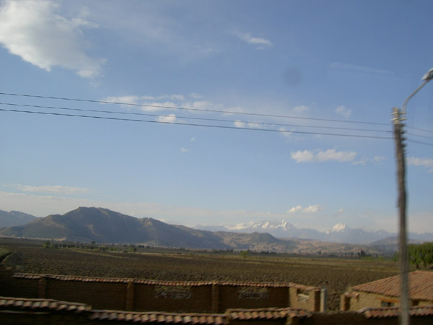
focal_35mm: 39
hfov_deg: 47.9
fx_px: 488
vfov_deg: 36.8
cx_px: 216
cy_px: 162
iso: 100
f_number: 4.7
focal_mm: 8
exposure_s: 1/167
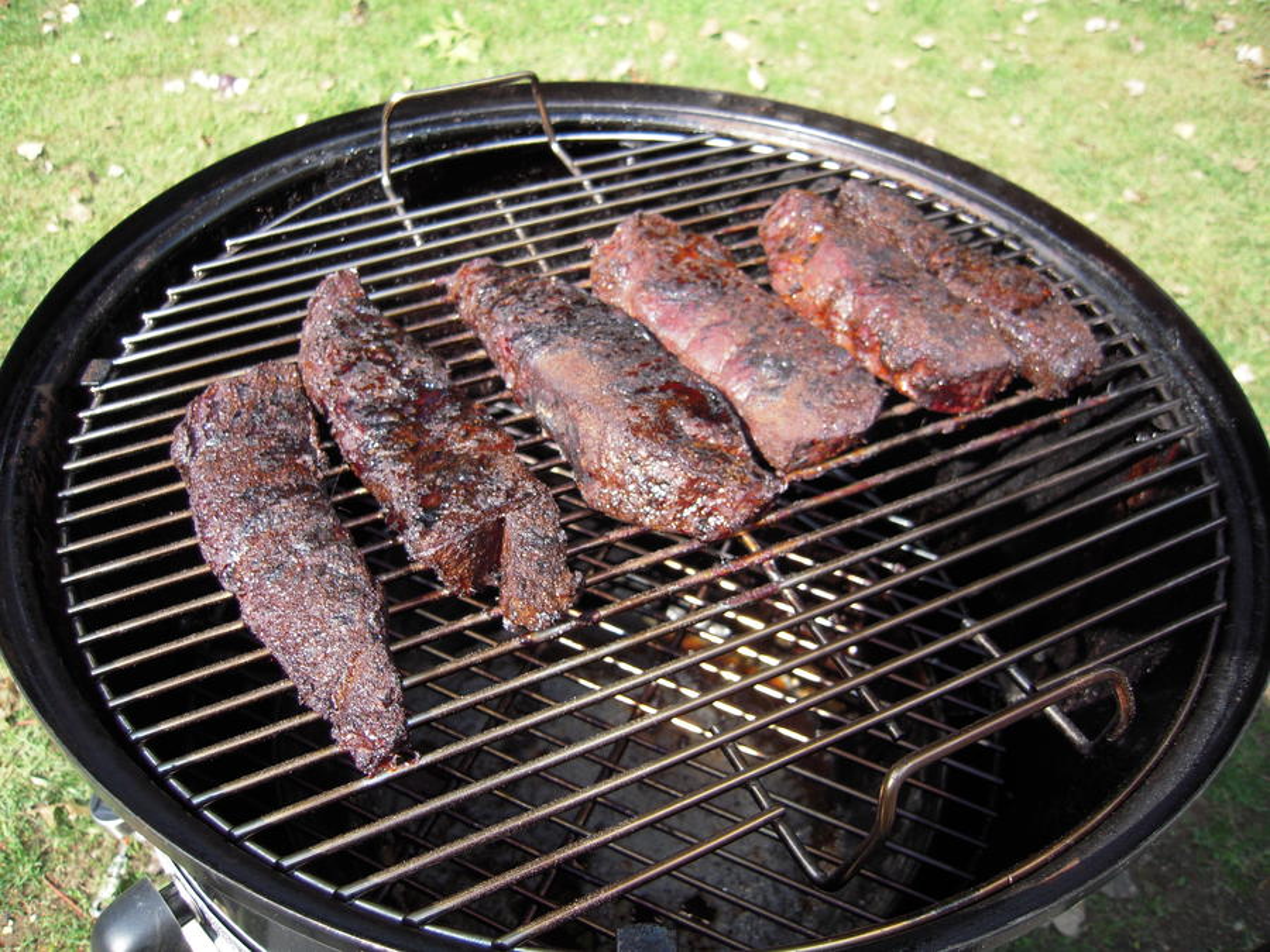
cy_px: 476
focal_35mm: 28
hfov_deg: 63.4
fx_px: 1027
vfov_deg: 49.7
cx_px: 635
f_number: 2.7
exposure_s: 1/320
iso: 100
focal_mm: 5
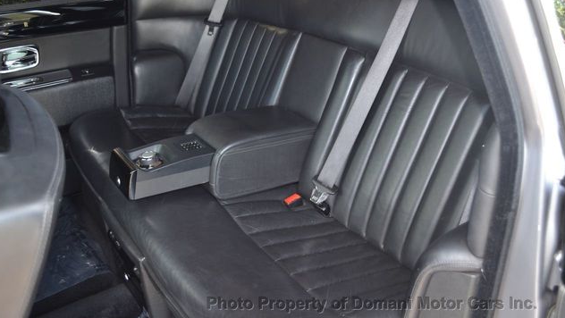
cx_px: 281
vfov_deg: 33.7
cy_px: 130
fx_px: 525
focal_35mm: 35
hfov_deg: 56.6
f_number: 4
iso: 400
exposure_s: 1/60
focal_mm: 22
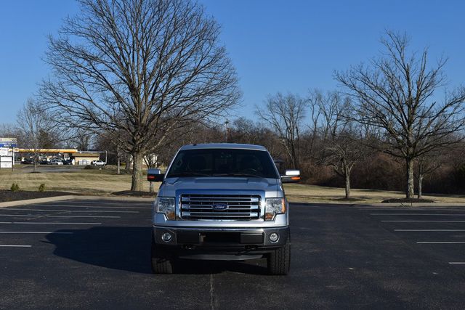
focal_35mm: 52
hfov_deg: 37.8
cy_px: 155
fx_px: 678
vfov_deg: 25.8
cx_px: 232
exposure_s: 1/400
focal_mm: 35
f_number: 10
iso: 100
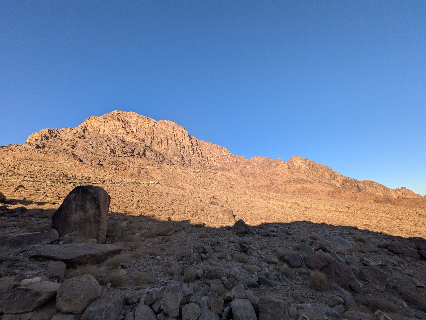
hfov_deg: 102.1
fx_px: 172
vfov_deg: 85.7
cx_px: 213
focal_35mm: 14
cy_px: 160
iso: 46
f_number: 2.2
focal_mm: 1.83
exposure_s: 1/1081
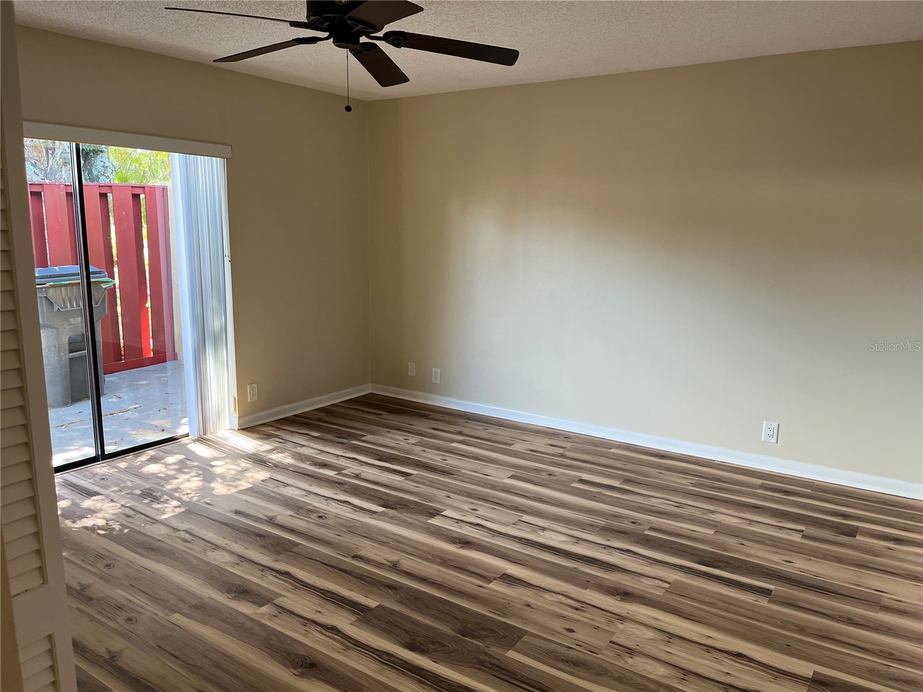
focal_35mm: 26
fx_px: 693
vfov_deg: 53.1
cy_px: 346
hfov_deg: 67.3
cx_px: 462
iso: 125
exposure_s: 1/120
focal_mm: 5.1
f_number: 1.6
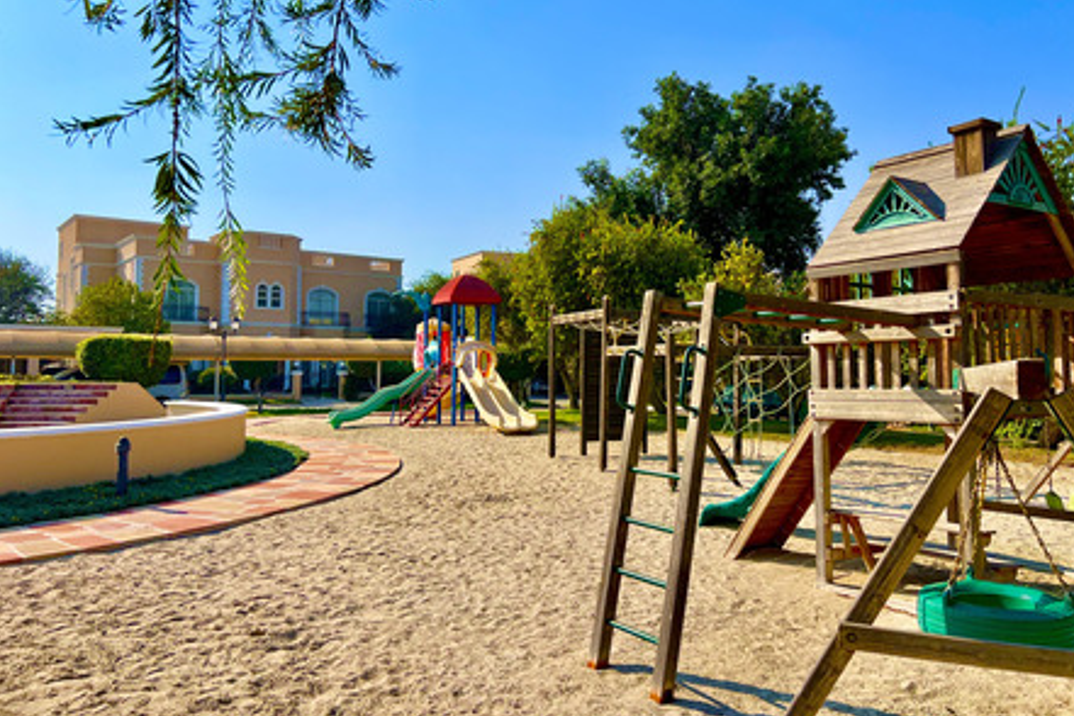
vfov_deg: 46.3
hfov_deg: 65.5
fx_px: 835
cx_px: 554
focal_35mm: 28
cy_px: 313
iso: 50
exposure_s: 1/7463
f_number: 1.5
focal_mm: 5.7
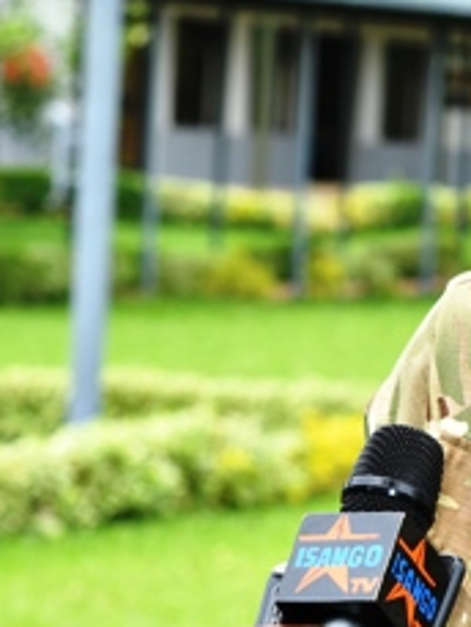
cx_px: 783
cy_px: 79
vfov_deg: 6.8
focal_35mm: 290
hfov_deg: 5.1
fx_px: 5256
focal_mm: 92
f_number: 6.3
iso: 200
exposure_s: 1/160
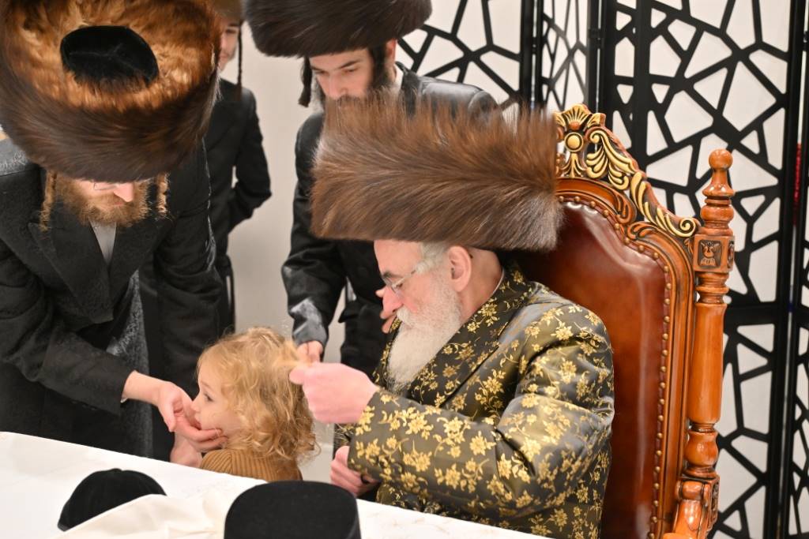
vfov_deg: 26.0
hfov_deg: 38.2
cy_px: 270
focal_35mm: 52
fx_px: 1169
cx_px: 404
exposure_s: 1/160
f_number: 4
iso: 1250
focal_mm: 52
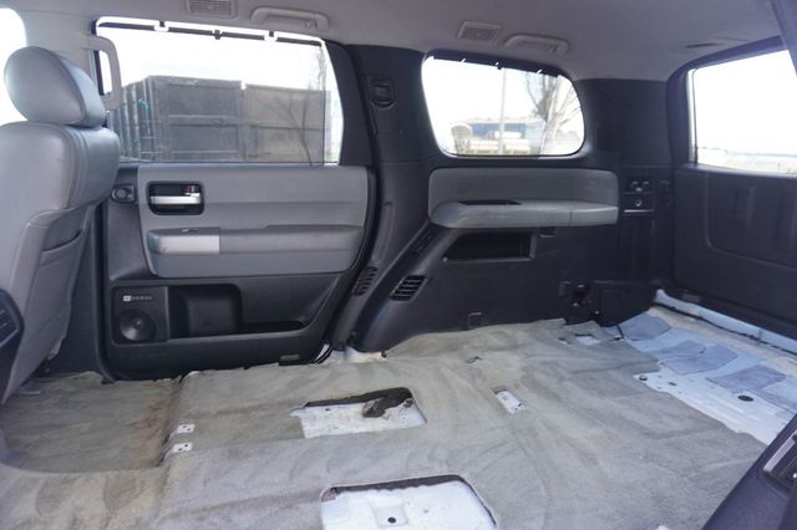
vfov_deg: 53.1
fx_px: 531
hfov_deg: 73.8
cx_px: 398
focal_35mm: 24
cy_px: 265
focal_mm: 16
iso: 1000
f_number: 4
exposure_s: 1/60
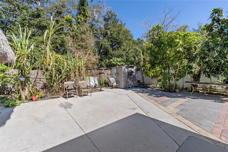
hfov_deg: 96.7
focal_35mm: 16
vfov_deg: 73.8
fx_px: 101
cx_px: 114
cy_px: 76
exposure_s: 1/3200
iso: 80
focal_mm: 16
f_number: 2.8
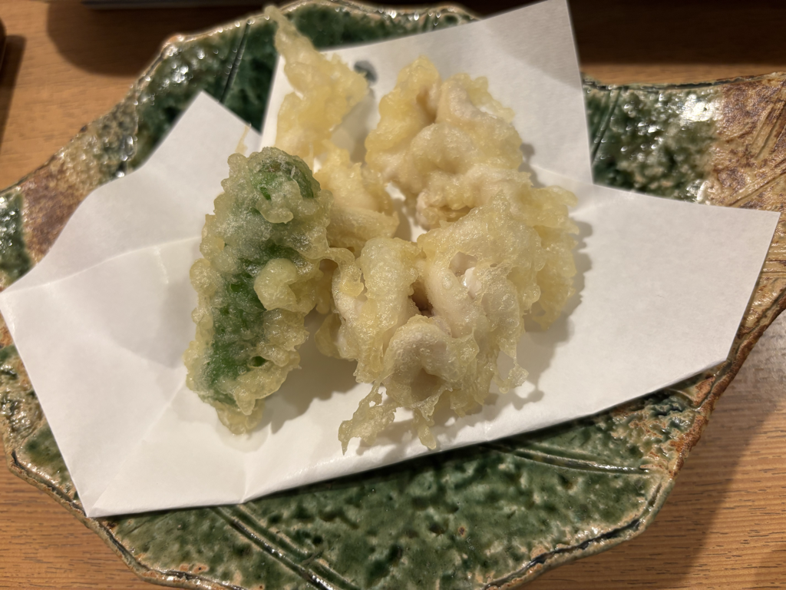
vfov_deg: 53.1
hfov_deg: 67.3
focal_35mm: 26
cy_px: 295
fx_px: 590
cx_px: 393
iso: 125
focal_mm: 5.96
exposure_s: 1/120
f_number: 1.6
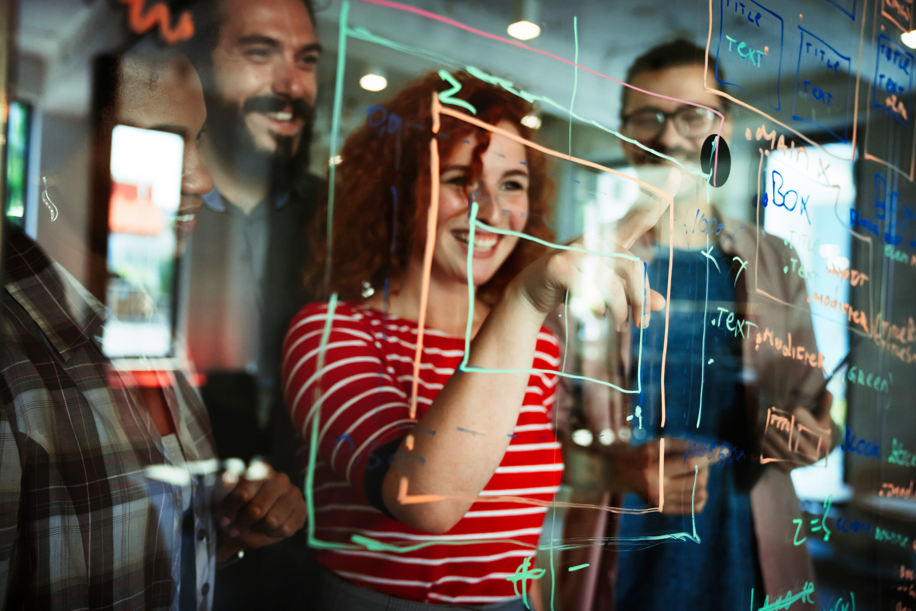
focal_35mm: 30
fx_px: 763
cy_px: 306
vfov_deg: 43.6
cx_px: 458
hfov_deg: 61.9
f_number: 2.8
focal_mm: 30
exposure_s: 1/320
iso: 3200
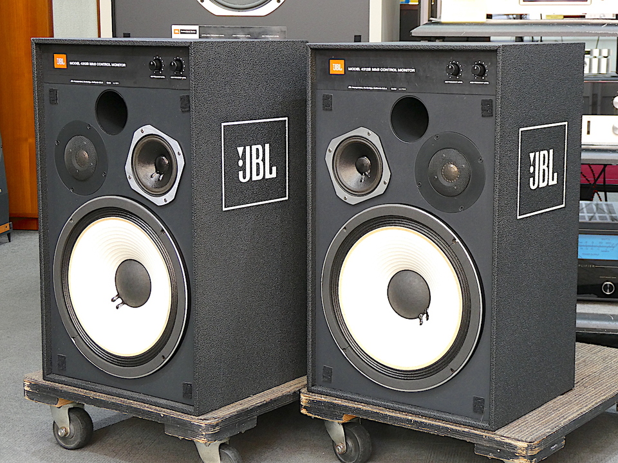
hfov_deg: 29.8
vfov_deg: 22.6
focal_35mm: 65
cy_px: 232
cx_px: 309
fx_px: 1160
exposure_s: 1/5
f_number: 4.4
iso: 200
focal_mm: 11.7
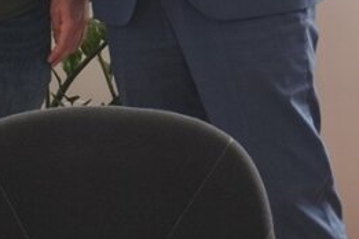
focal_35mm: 212
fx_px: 2114
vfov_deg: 6.3
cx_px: 161
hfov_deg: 9.7
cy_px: -186
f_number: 5.6
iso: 640
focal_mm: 36
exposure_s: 1/125
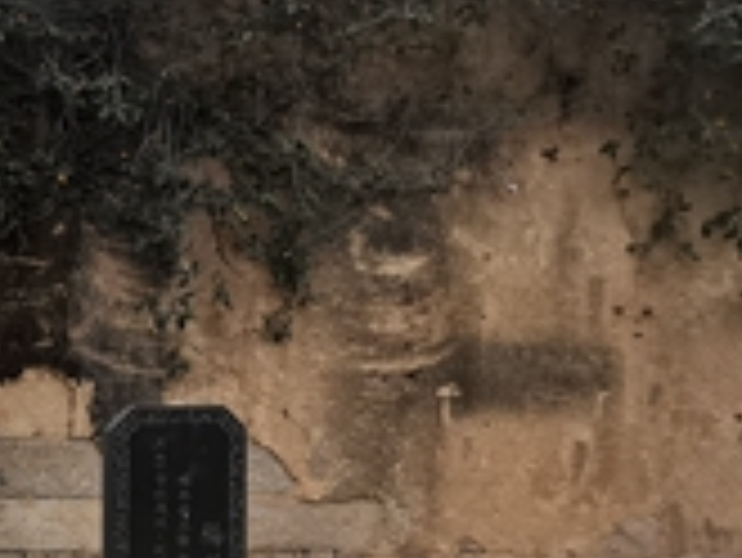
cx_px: -364
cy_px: 454
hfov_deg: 23.6
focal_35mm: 66
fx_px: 1416
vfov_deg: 22.0
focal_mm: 2.26
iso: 50
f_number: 2.2
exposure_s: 1/283
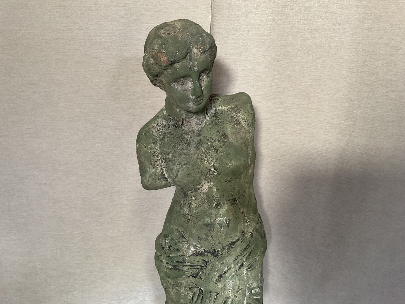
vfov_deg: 48.2
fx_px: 339
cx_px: 202
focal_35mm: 29
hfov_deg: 61.7
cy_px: 152
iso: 100
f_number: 1.8
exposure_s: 1/60
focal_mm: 3
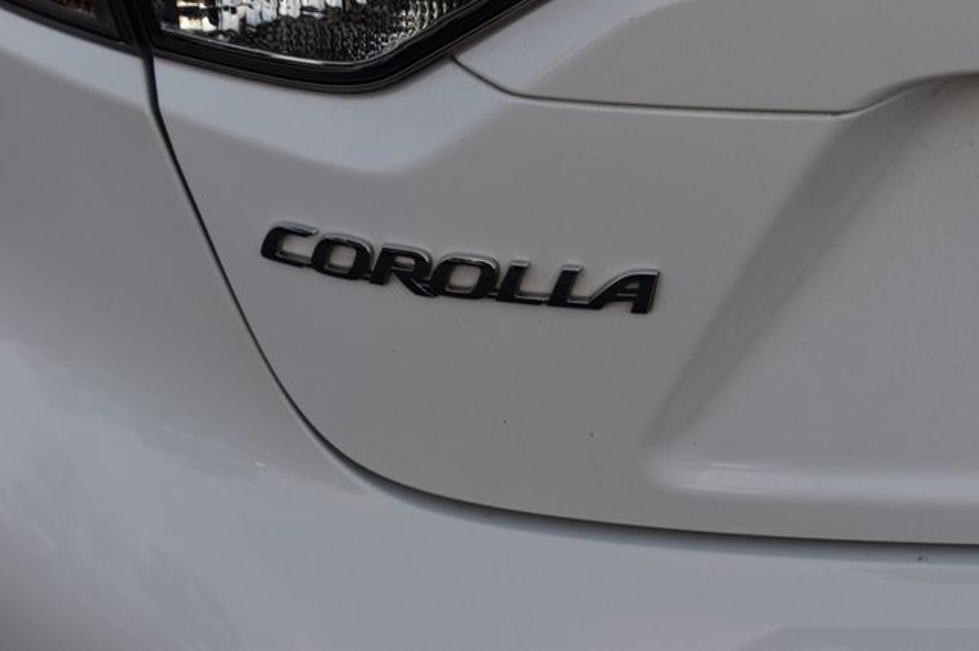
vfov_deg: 16.5
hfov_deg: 24.6
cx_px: 490
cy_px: 326
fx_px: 2242
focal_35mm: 82
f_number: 8
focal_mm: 55
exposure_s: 1/60
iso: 400
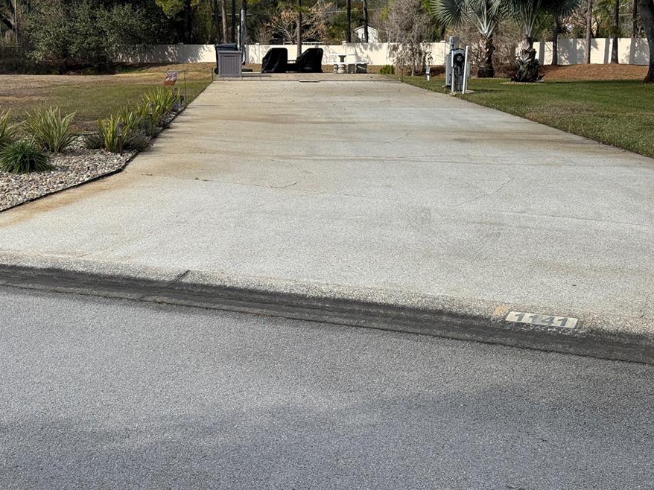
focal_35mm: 56
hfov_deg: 34.3
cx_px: 302
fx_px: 1058
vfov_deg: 26.1
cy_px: 219
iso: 80
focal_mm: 6.76
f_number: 1.78
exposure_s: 1/7143
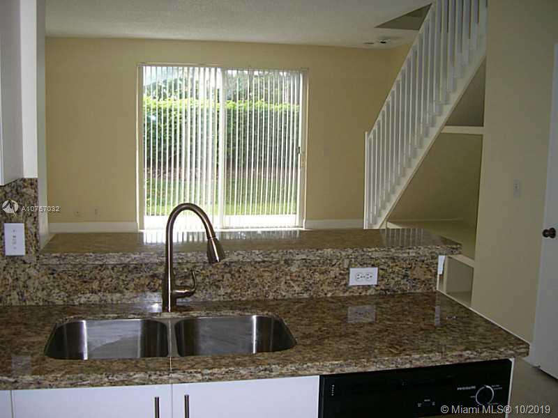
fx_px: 613
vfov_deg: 37.7
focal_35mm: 38
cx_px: 279
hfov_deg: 49.0
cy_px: 209
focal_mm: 7.9
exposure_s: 1/125
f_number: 2.8
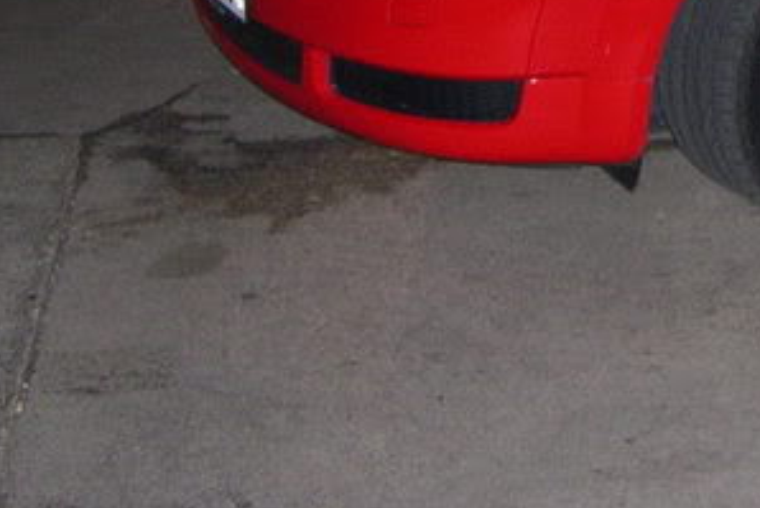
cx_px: 956
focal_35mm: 106
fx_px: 2239
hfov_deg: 18.1
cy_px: -191
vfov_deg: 12.5
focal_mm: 8
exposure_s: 1/60
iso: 400
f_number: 2.8
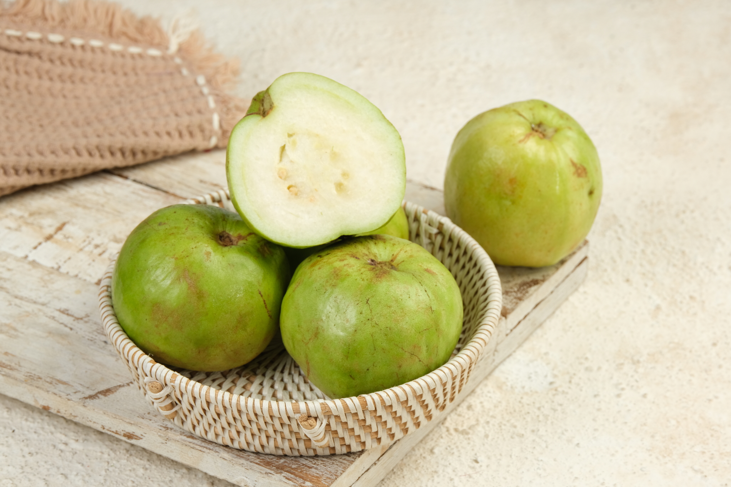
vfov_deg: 8.7
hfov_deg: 13.1
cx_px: 366
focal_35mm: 157
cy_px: 244
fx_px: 3188
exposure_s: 1/125
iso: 160
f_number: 10
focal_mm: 104.9
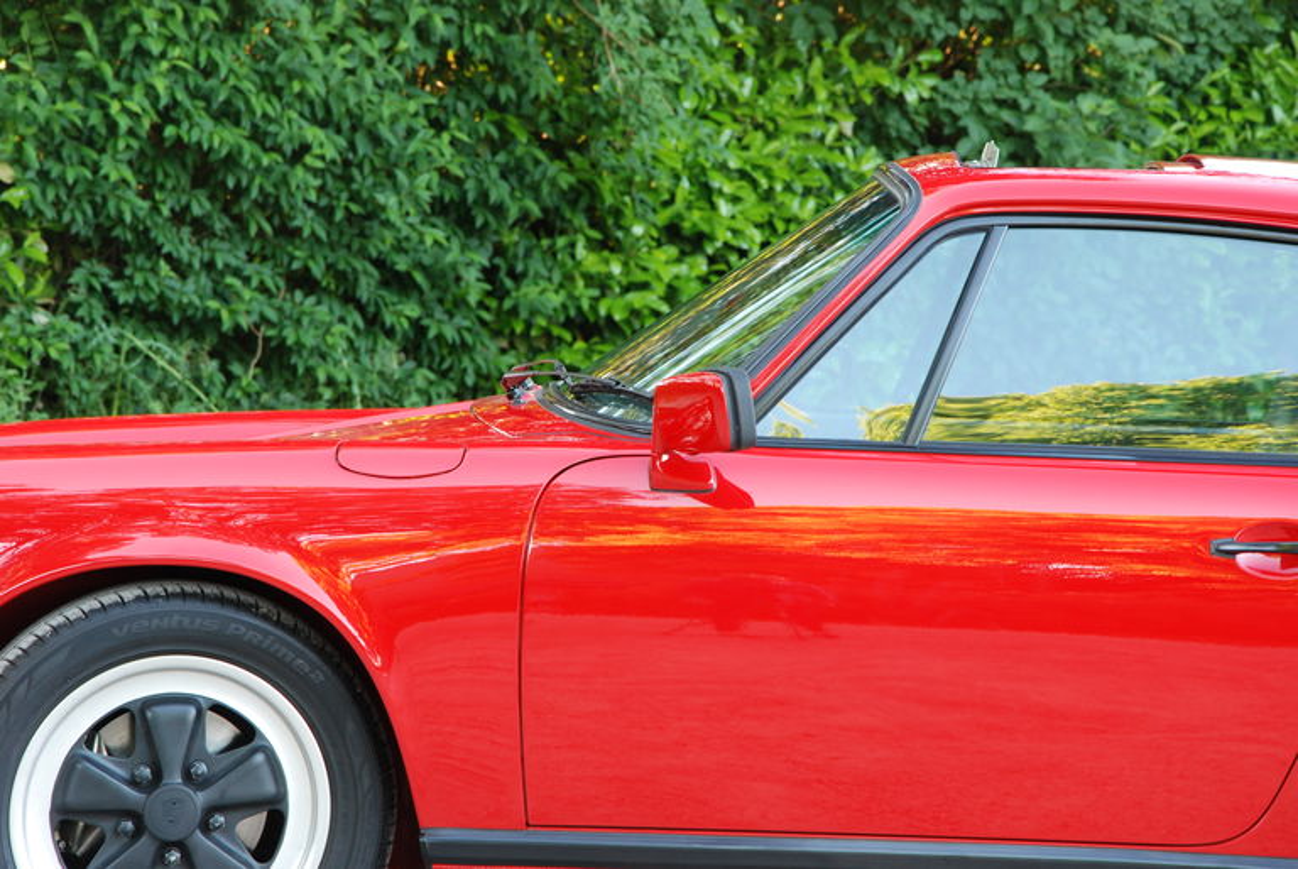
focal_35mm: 158
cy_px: 434
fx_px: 5685
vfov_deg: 8.7
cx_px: 649
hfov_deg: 13.0
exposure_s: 1/6
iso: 400
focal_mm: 105
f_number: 11
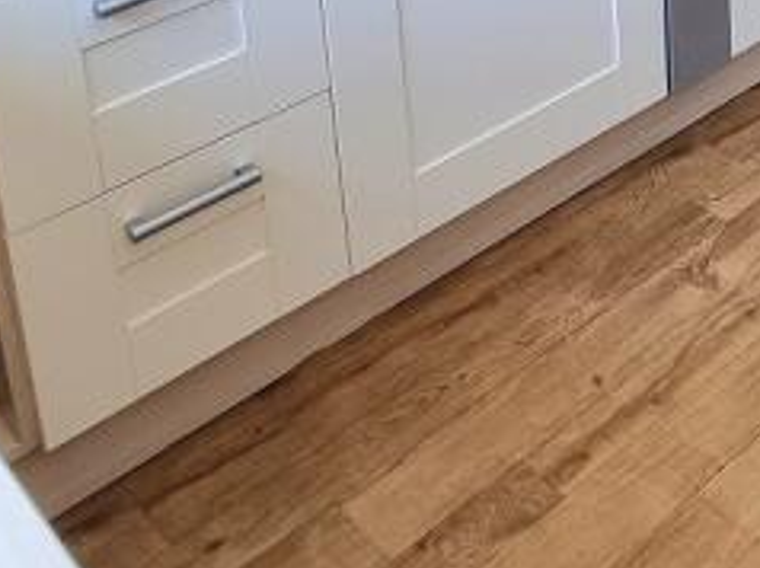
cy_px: -373
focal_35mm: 56
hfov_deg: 30.8
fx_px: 1228
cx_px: 827
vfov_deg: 20.6
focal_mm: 2.2
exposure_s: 1/50
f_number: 2.2
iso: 125
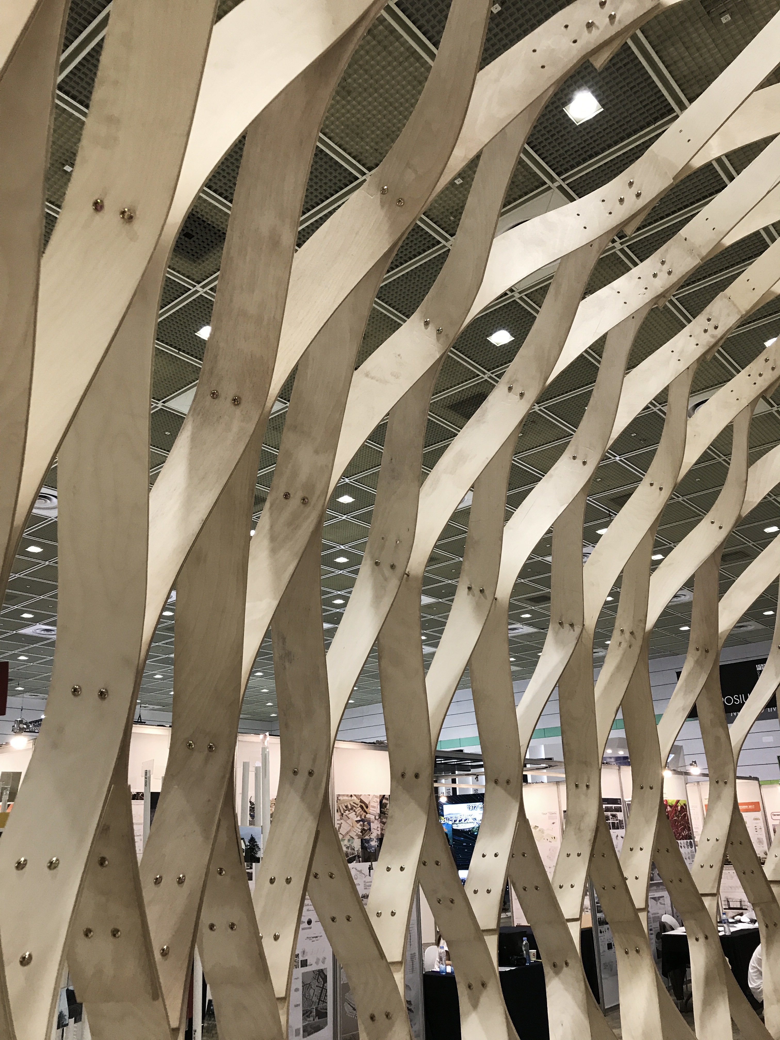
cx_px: 390
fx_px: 841
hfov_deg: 49.7
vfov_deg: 63.4
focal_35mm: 28
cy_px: 520
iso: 40
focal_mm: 3.99
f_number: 1.8
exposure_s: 1/24
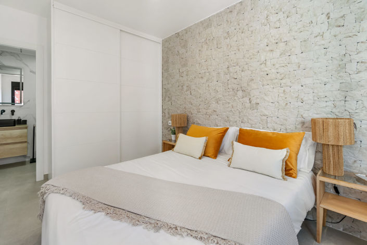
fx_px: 153
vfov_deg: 77.3
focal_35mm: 15
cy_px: 122
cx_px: 184
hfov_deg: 100.4
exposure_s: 1/10
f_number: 8
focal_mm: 10
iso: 320
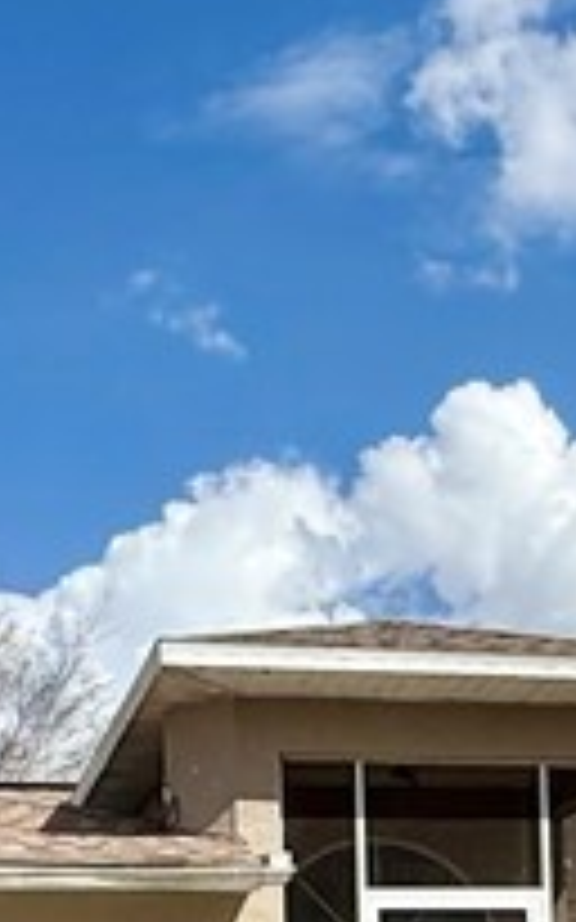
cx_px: 162
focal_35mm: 74
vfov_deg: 25.3
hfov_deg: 17.5
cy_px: 1075
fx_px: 1860
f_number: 2.2
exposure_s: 1/6173
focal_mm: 2.22
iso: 50
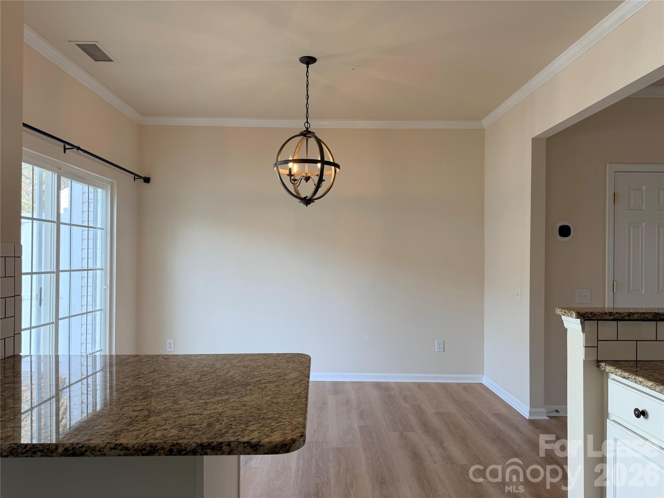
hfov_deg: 71.6
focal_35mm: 24
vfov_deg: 56.8
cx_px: 332
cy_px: 249
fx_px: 460
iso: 64
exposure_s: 1/183
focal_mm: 6.76
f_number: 1.78
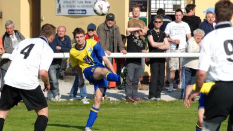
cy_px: 94
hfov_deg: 5.8
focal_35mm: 375
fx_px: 2315
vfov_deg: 3.2
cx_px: 96
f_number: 8
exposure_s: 1/640
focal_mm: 185
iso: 200
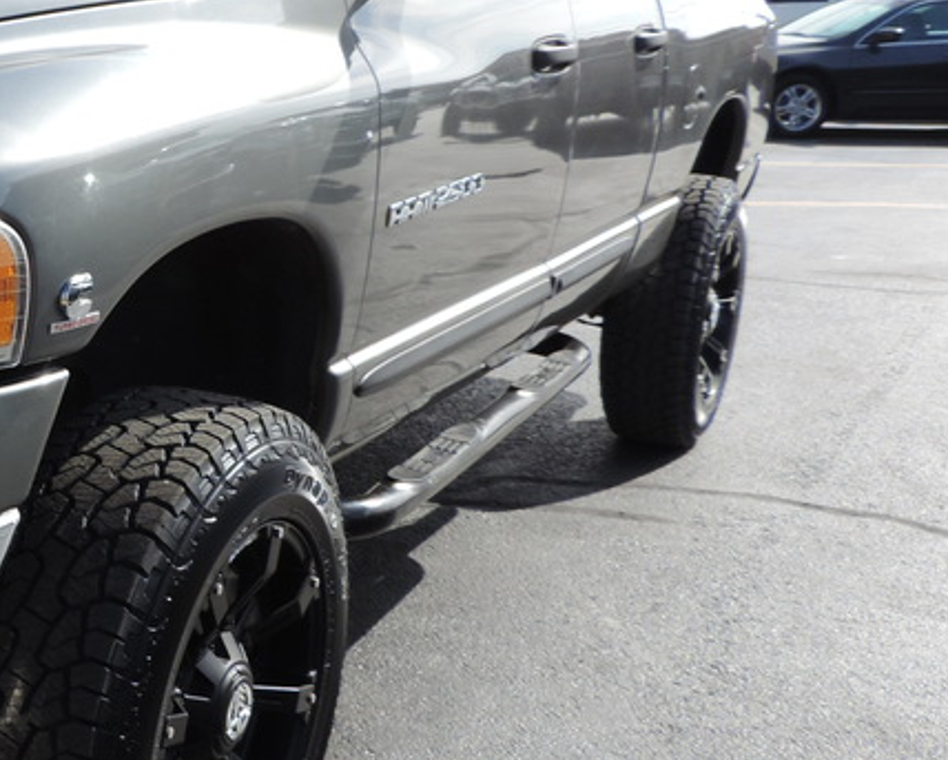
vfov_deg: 27.1
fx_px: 1572
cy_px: 330
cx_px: -109
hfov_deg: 30.0
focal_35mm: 56
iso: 80
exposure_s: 1/640
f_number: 3
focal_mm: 4.3
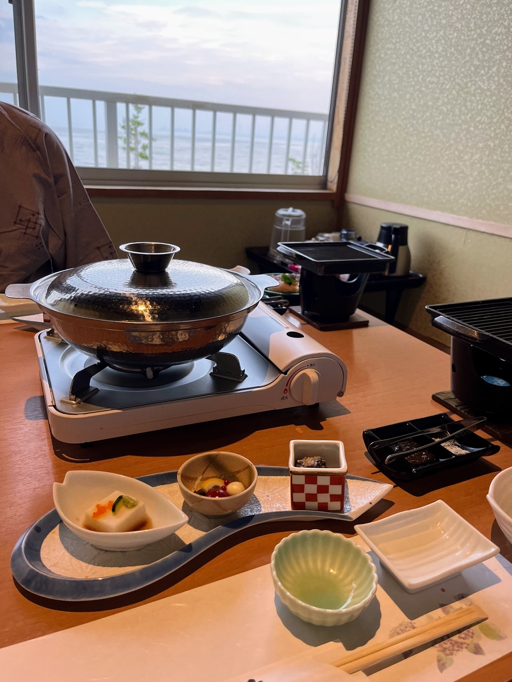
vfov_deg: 67.3
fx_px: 513
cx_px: 256
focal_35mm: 26
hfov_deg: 53.1
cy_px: 341
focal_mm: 5.1
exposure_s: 1/120
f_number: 1.6
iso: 125
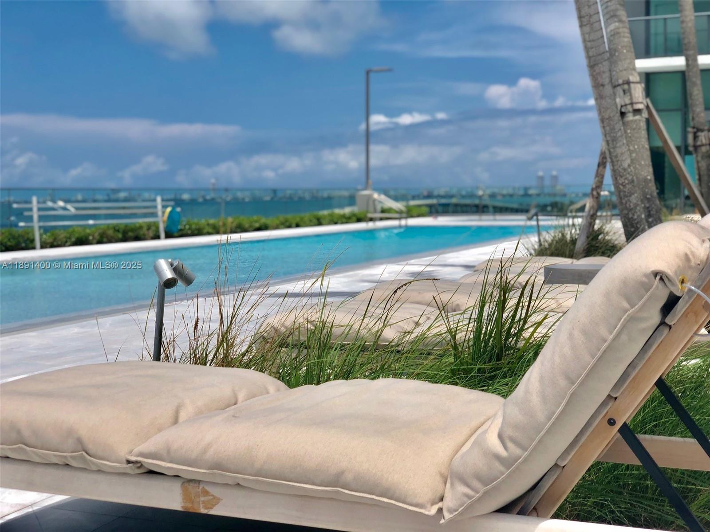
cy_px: 266
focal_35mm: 52
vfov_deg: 28.0
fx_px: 1067
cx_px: 355
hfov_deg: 36.8
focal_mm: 6
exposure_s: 1/2315
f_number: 2.4
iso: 16
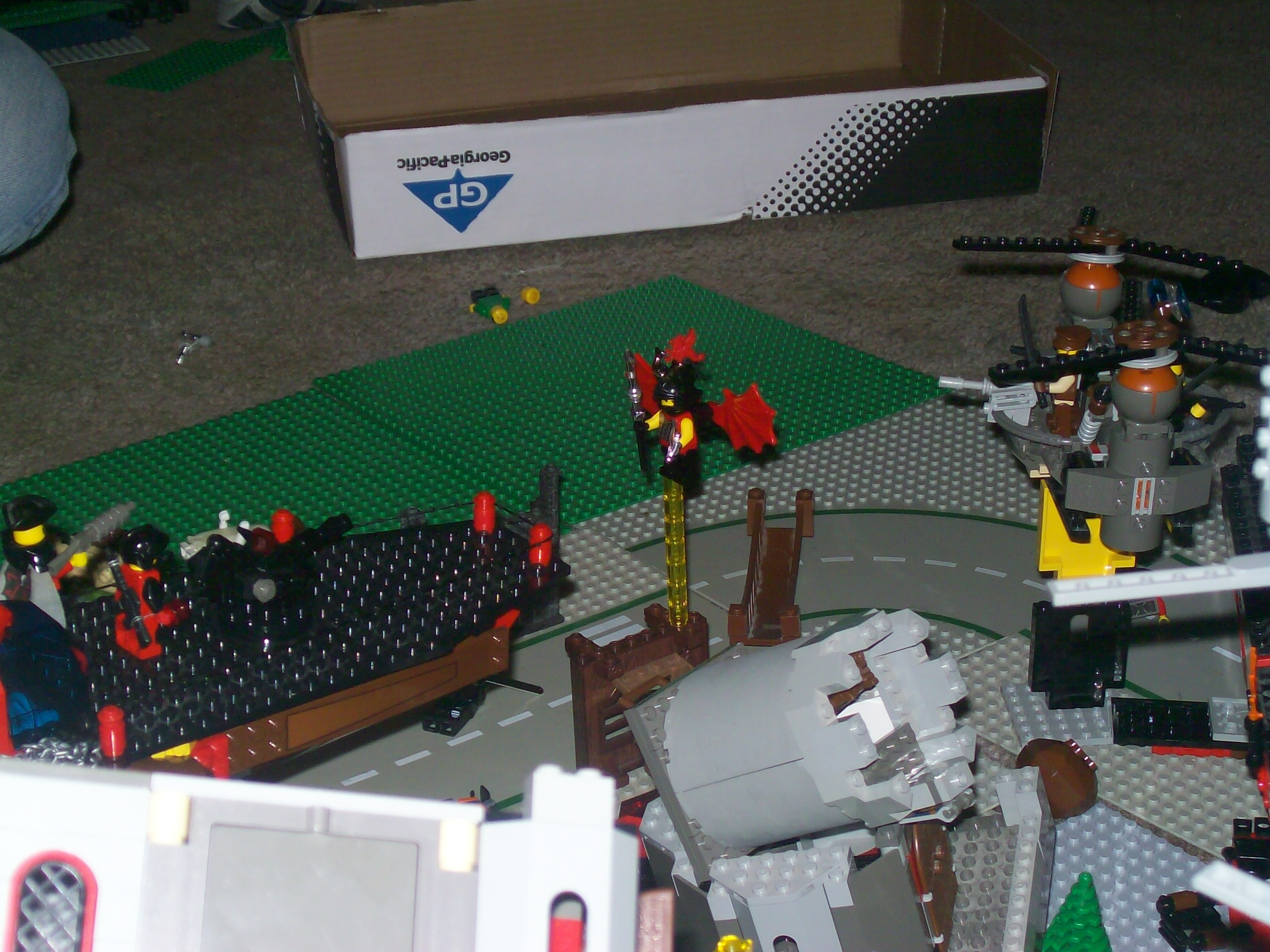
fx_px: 2568
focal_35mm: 70
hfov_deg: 27.8
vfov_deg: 21.0
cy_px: 476
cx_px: 635
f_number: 3.8
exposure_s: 1/194
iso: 80
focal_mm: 11.6
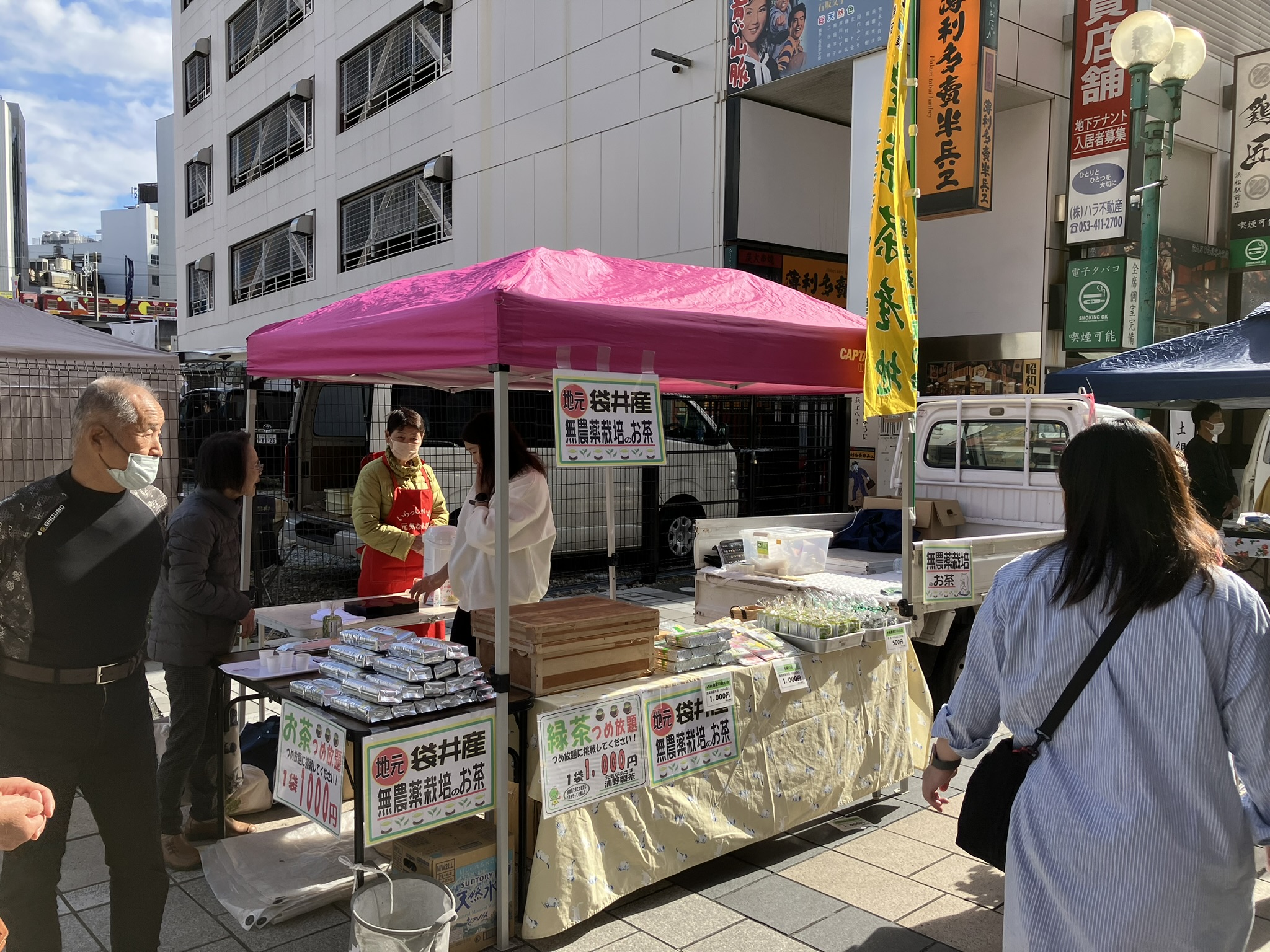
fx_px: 1027
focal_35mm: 28
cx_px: 635
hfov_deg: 63.4
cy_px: 476
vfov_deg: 49.7
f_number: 1.8
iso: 32
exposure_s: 1/934
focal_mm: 3.99
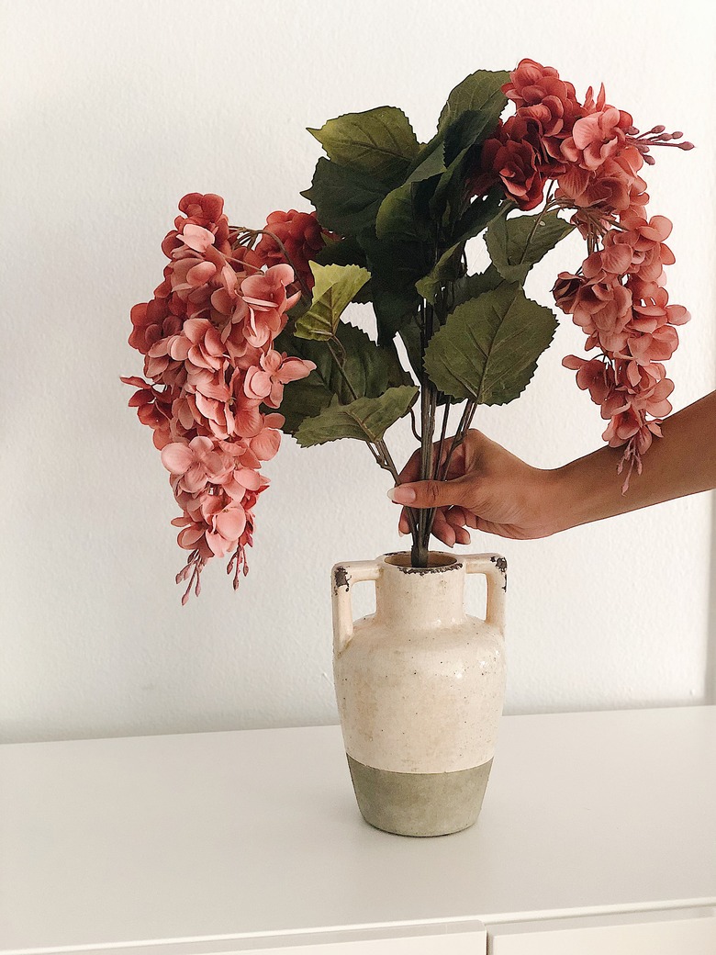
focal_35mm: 52
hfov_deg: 28.0
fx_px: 1434
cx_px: 358
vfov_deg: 36.8
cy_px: 478
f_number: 2.4
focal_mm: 6
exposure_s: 1/30
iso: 100
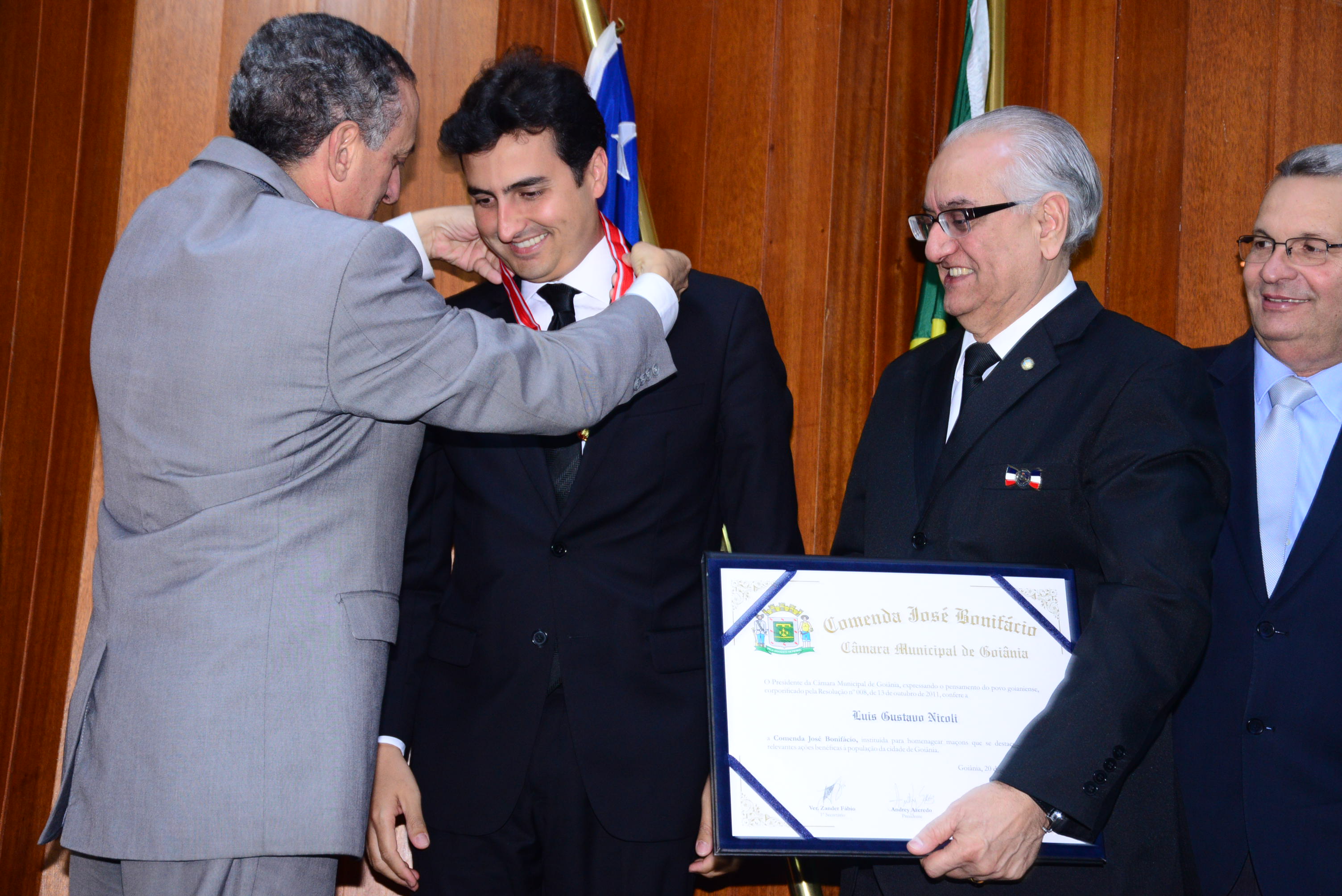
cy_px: 448
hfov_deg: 30.9
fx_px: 2424
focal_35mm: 65
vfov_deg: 20.9
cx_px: 671
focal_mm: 65
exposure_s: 1/60
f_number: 8
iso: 2500
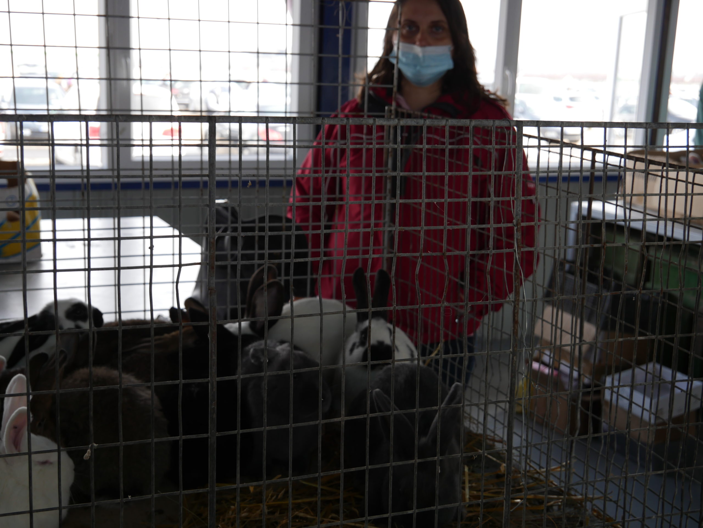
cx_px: 352
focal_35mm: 46
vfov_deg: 31.5
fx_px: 935
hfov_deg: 41.2
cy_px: 264
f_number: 4.3
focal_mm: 23
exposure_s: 1/80
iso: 200
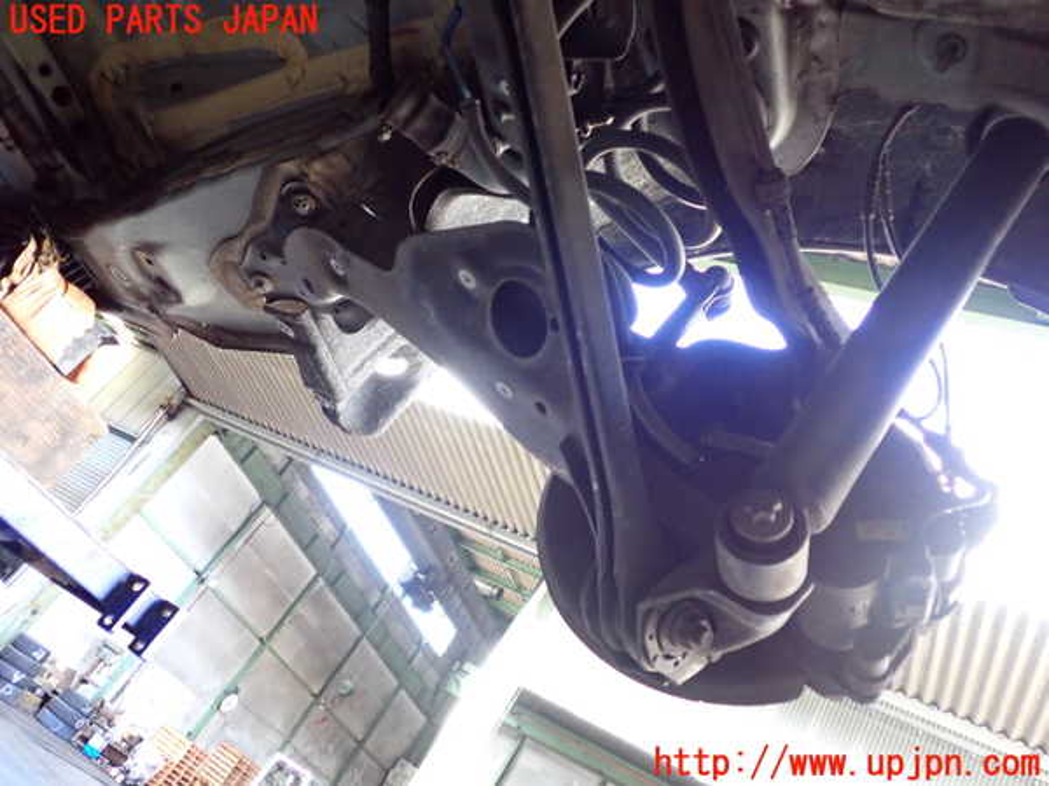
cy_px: 393
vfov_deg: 46.8
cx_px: 524
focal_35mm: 30
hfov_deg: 60.0
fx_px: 909
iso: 640
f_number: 2.3
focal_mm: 5.4
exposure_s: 1/100
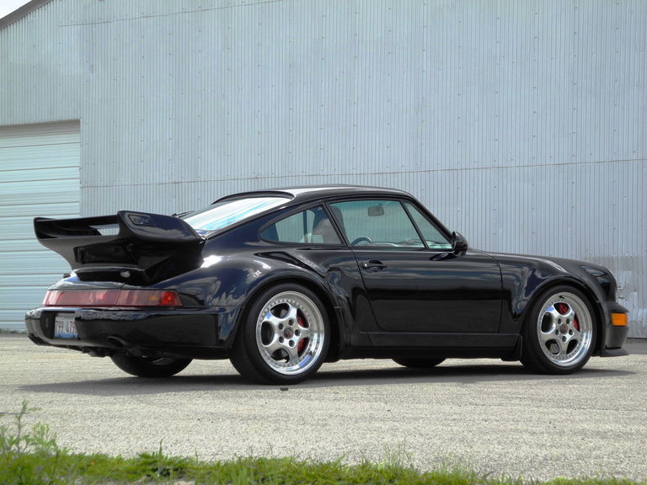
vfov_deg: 15.7
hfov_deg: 20.9
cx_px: 324
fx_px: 1757
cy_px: 242
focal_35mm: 94
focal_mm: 20.1
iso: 100
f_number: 4.5
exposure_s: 1/492
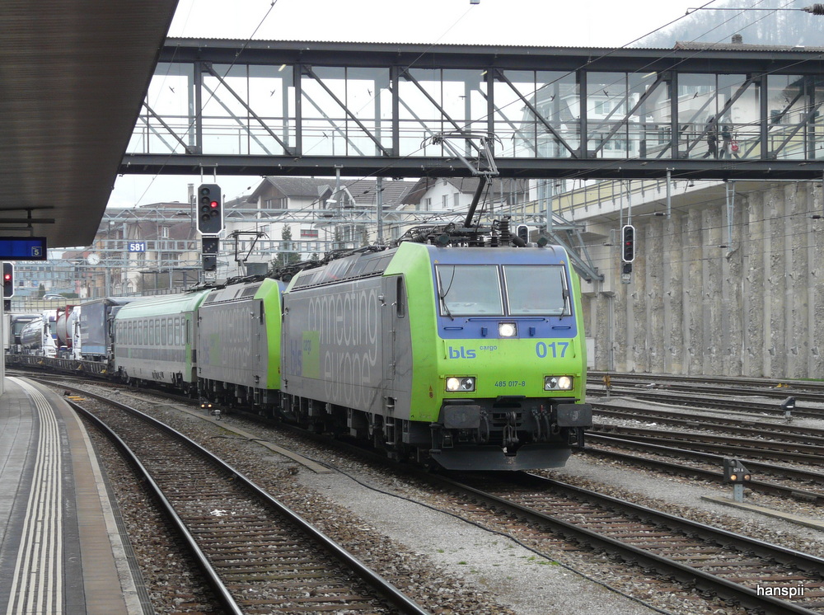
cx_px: 412
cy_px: 308
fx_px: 1473
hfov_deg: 31.3
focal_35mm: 62
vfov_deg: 23.6
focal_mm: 10.2
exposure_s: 1/125
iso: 100
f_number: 4
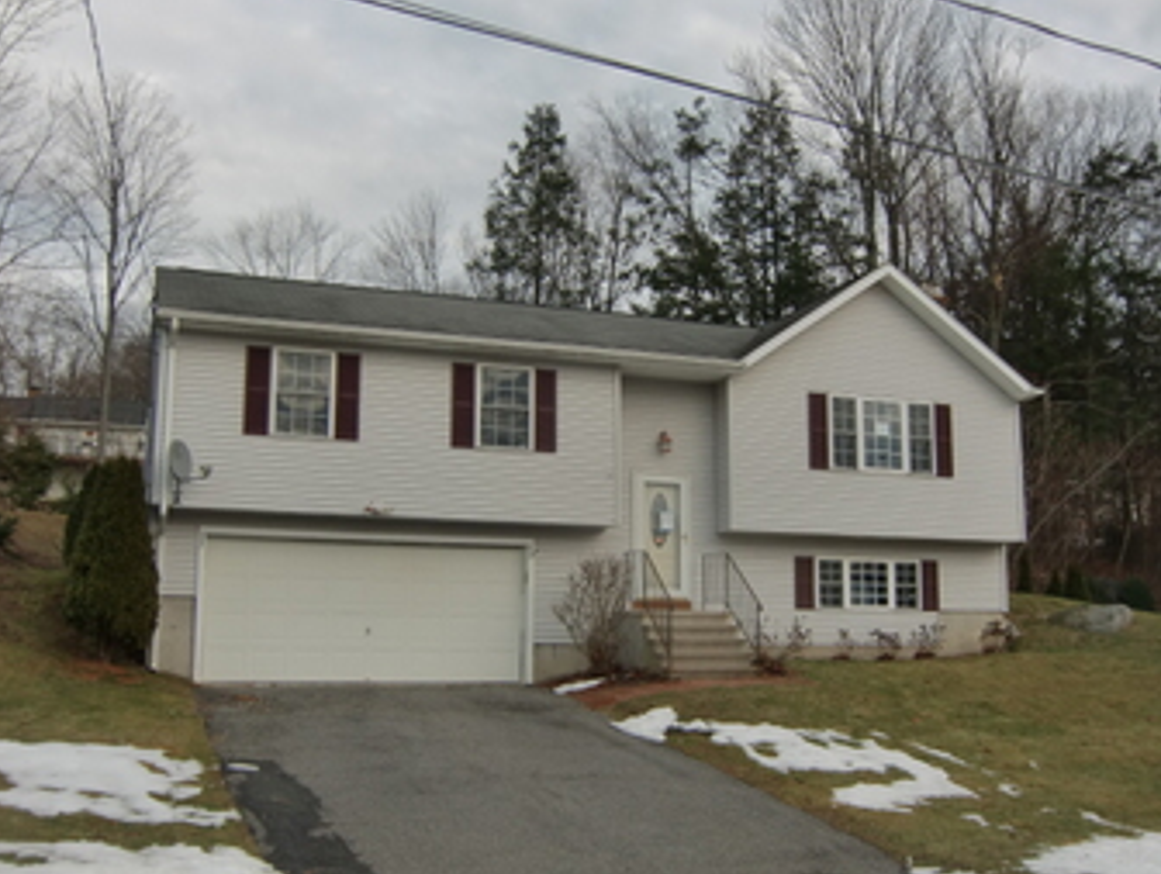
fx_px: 1176
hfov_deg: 52.6
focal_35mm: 35
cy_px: 428
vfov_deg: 40.8
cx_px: 591
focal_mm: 6.1
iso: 64
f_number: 3.6
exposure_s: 1/200
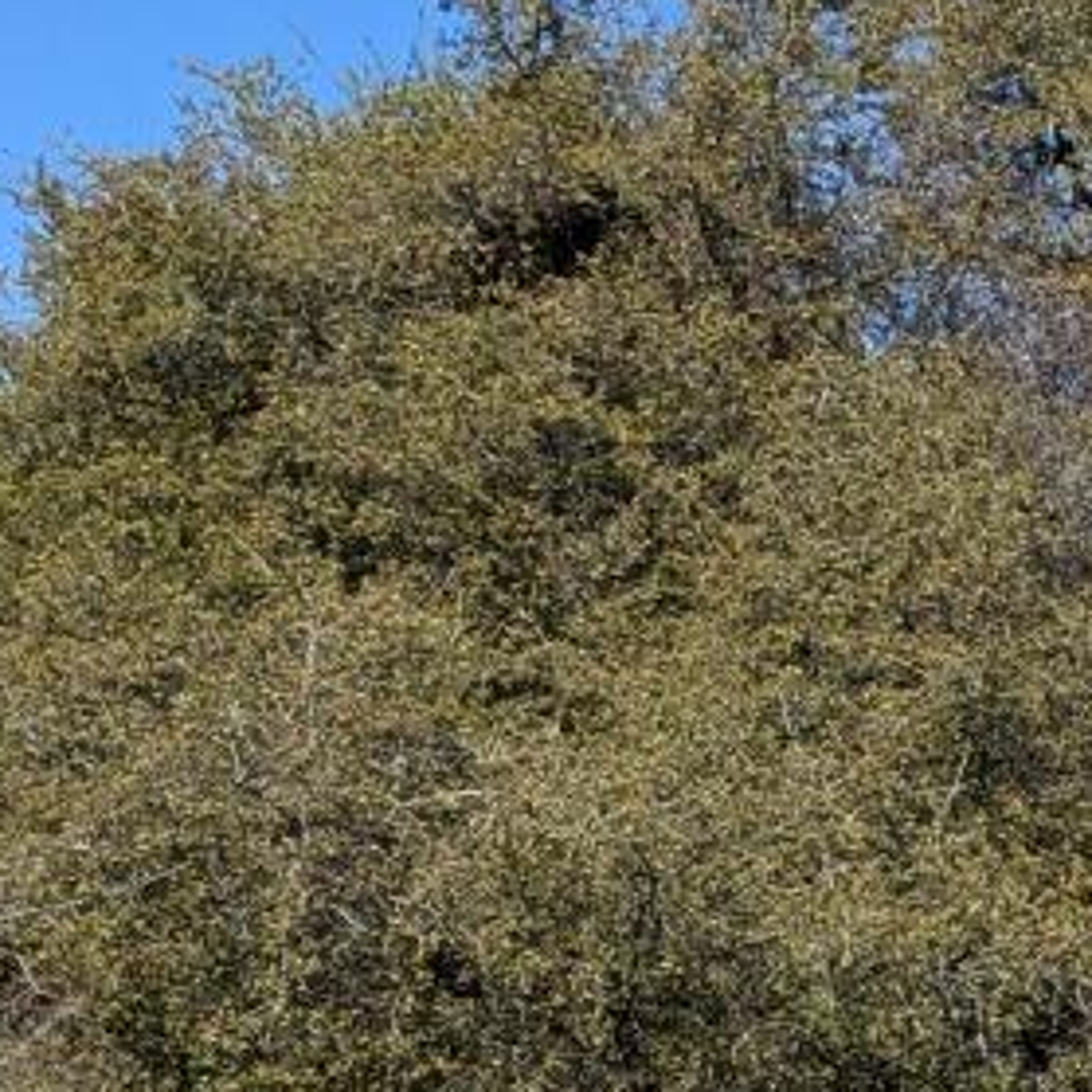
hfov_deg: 11.9
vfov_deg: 14.9
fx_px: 4069
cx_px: 2724
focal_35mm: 114
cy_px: 1200
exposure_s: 1/2096
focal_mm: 6.81
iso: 46
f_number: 1.85
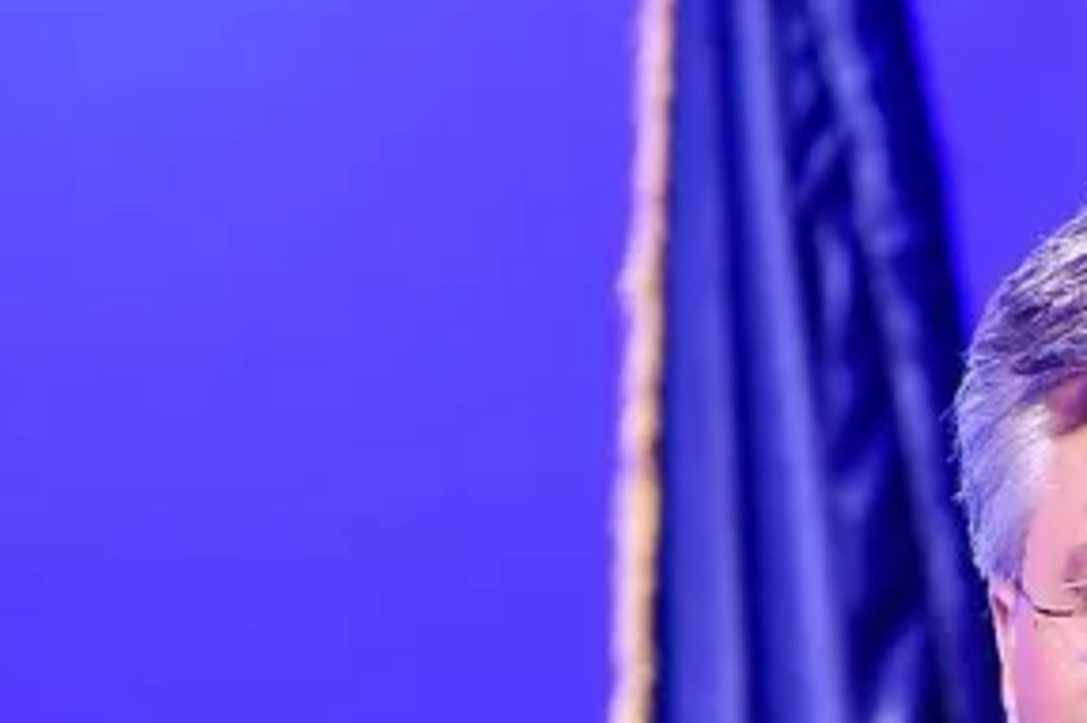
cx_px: 1070
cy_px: 1399
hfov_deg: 2.4
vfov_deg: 1.6
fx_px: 26163
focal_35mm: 867
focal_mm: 200
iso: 1000
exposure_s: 1/400
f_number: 3.2
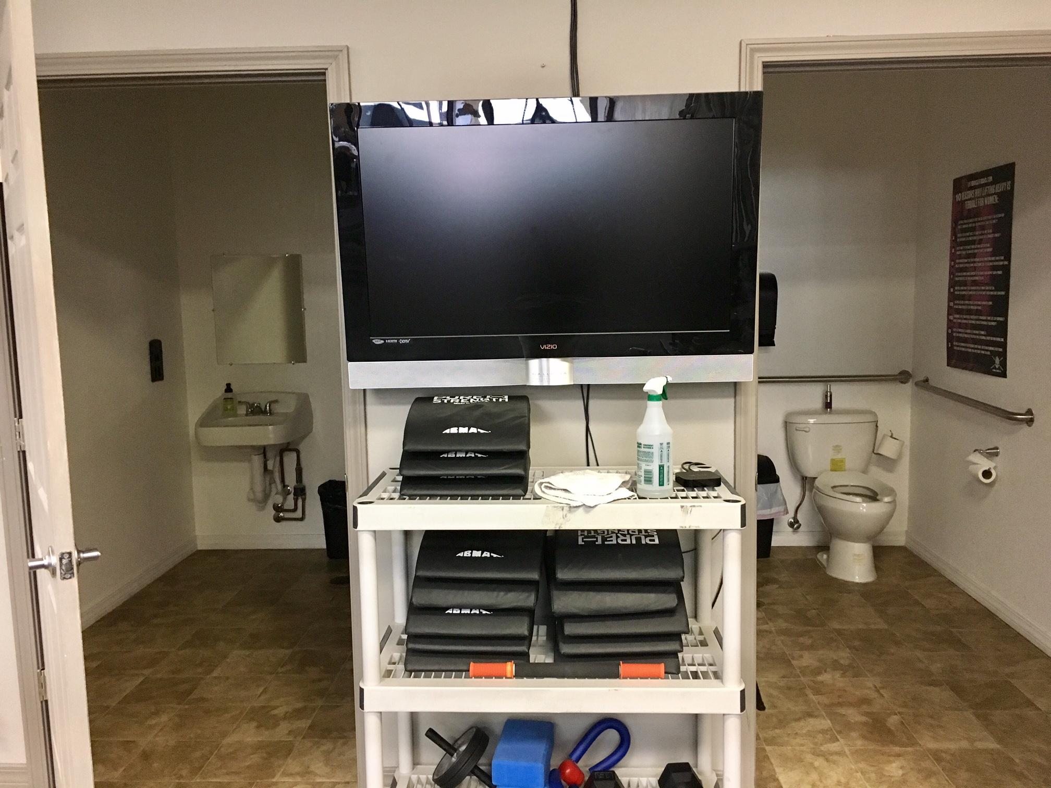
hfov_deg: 61.7
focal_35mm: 29
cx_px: 526
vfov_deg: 48.2
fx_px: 880
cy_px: 394
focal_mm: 4.15
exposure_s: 1/24
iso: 200
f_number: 2.2
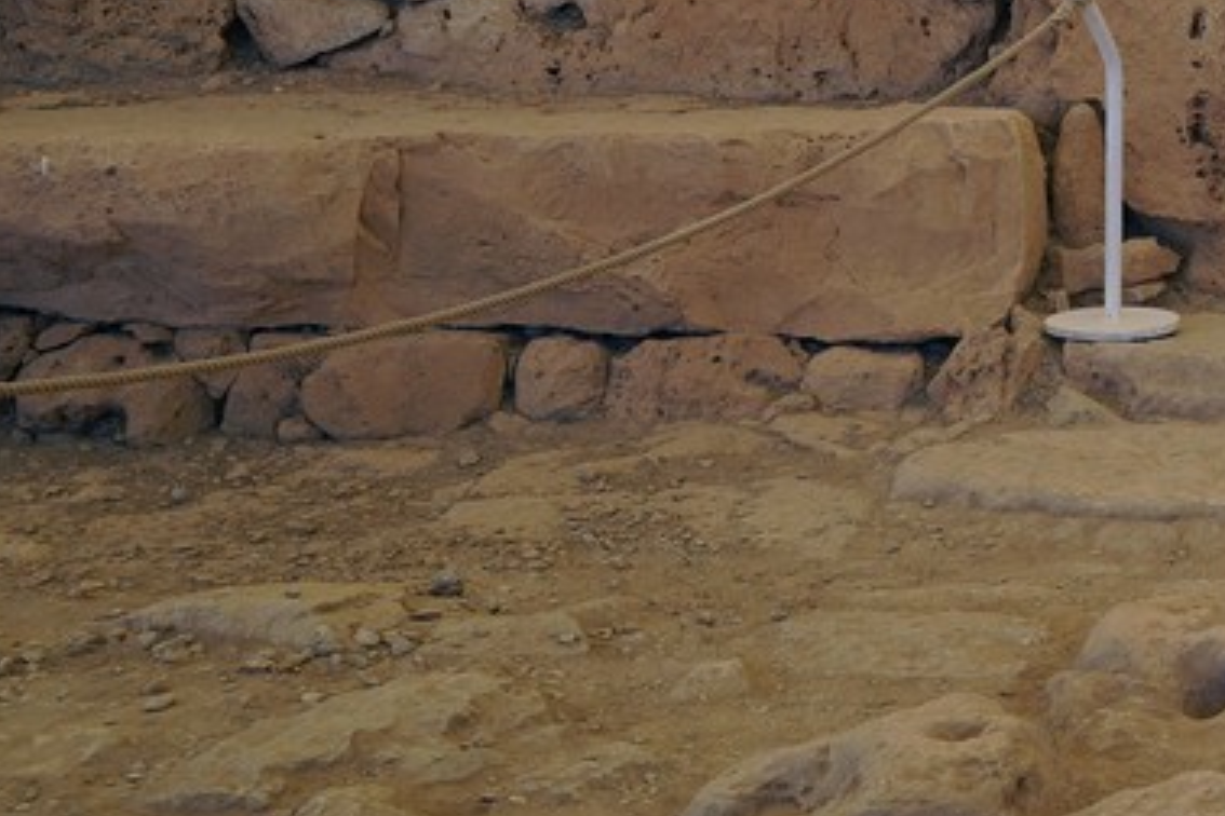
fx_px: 3028
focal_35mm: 89
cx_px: 1857
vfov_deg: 14.7
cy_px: -253
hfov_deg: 19.7
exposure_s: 1/160
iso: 100
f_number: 6.3
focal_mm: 28
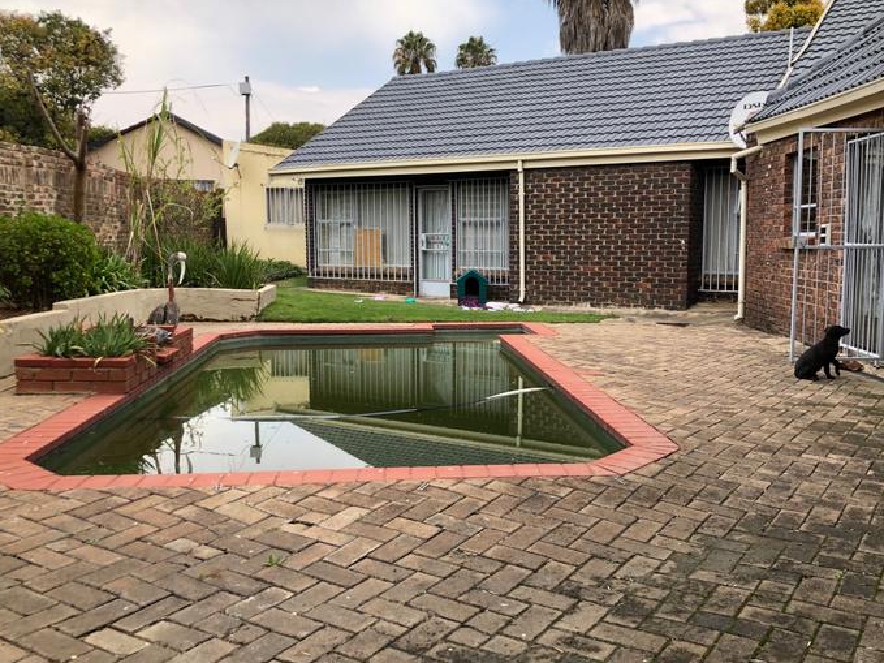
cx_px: 469
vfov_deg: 42.9
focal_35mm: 33
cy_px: 324
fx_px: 843
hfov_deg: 55.3
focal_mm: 3.99
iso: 20
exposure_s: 1/432
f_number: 1.8
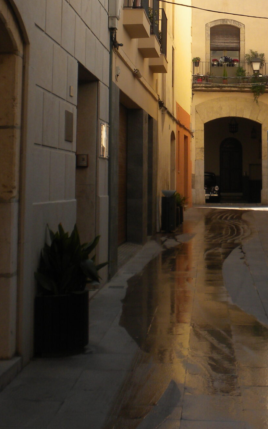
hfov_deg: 17.1
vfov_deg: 26.5
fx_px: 888
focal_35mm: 76
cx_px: 178
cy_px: 69
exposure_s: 1/380
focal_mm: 6.6
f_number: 3.5
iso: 64
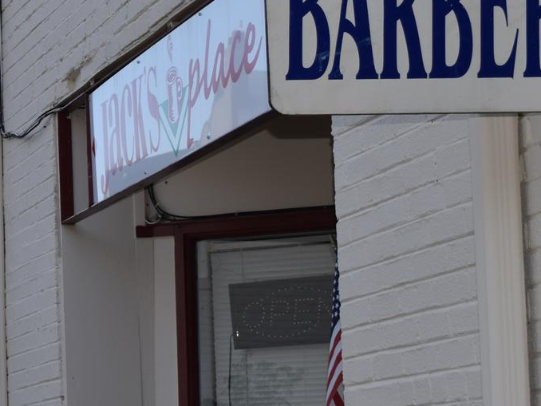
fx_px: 2314
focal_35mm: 148
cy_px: 204
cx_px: -201
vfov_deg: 10.0
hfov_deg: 12.8
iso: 100
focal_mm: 34
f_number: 6.3
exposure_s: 1/160
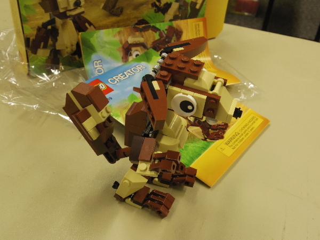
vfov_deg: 36.8
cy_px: 120
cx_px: 160
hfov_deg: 47.9
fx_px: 361
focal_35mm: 39
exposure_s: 1/60
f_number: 4.5
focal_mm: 7
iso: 640
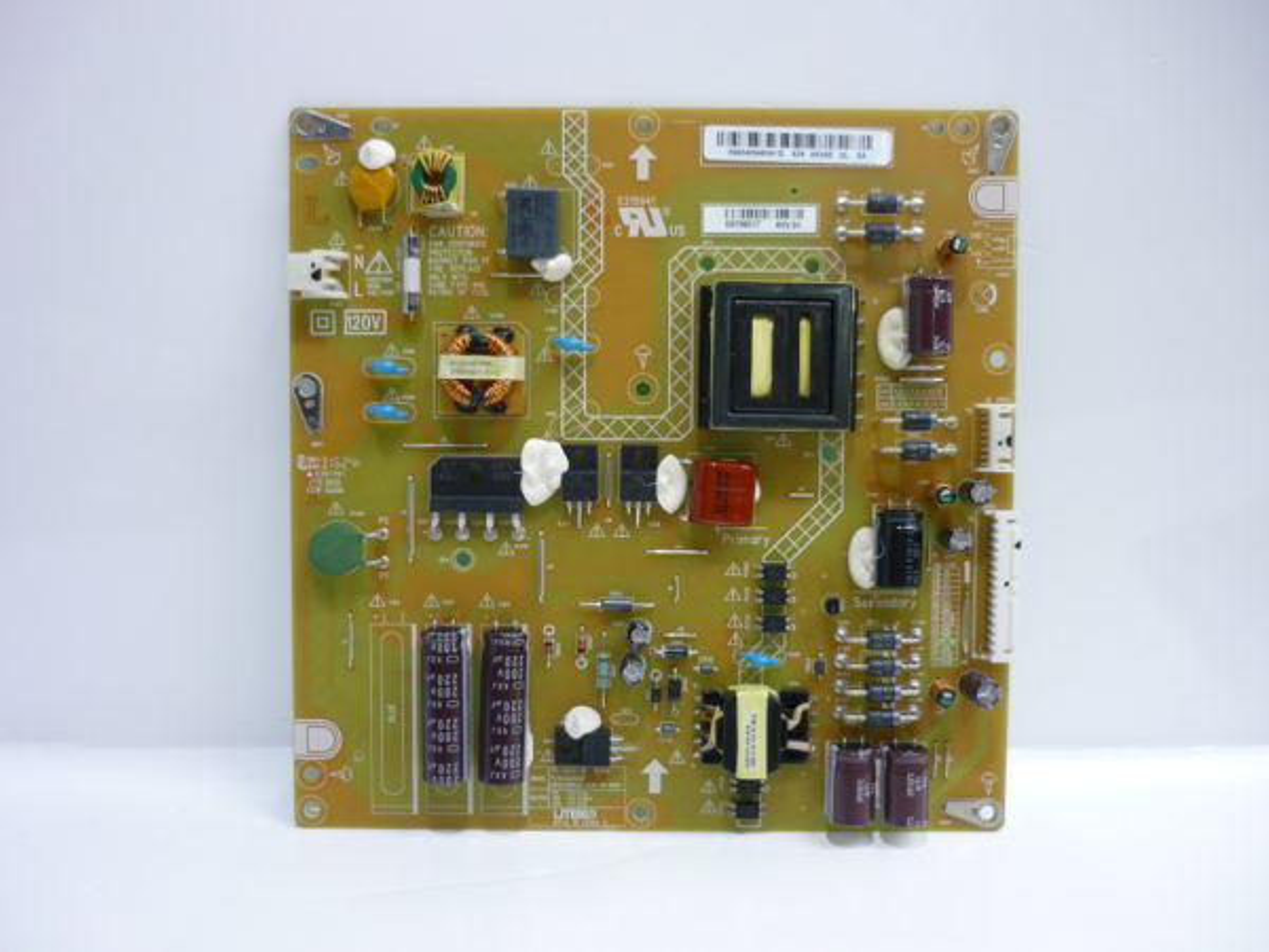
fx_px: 1210
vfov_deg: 42.9
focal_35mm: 33
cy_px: 476
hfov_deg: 55.4
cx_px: 634
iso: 125
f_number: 2.8
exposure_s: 1/30
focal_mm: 5.5
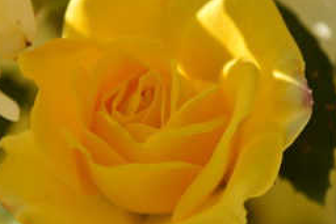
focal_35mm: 469
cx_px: 192
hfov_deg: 4.4
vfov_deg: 2.9
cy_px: 108
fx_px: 4380
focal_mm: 200
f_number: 6.3
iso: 100
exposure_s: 1/250
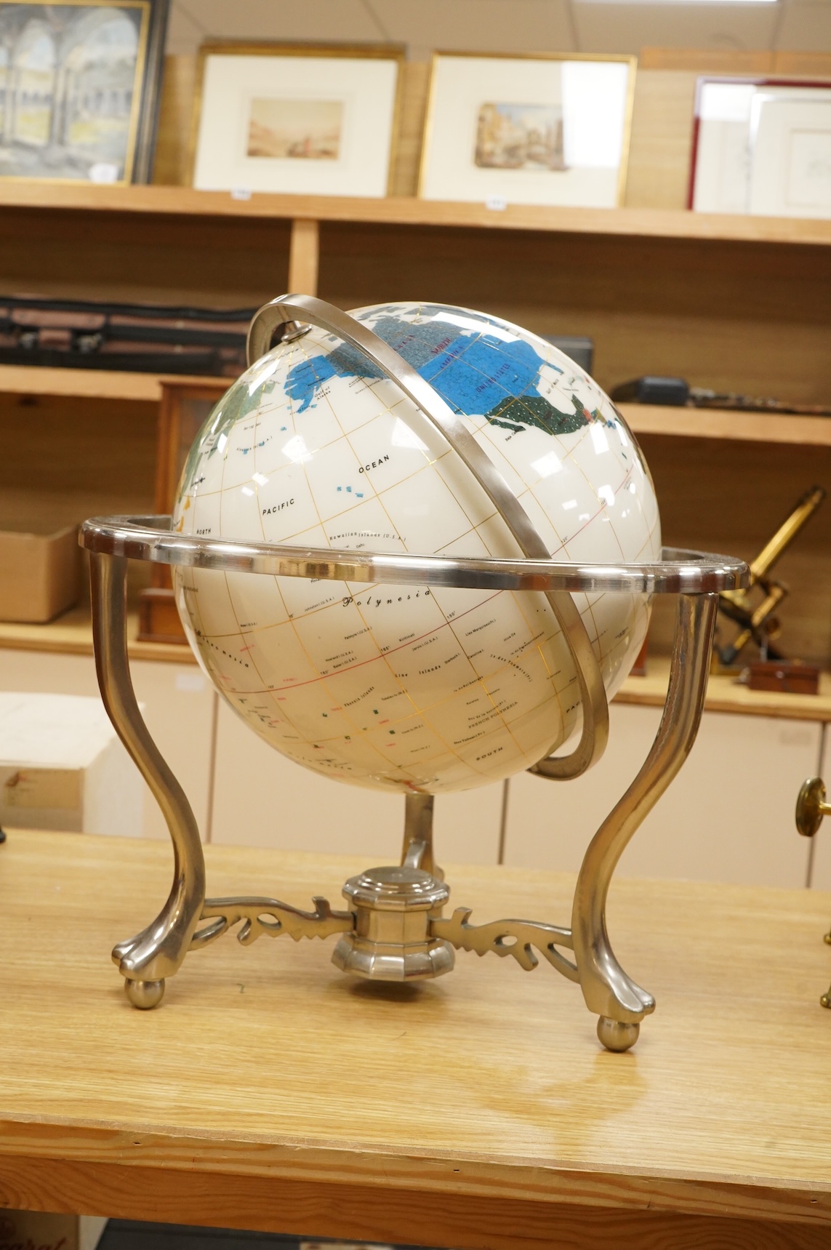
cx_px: 416
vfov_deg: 44.5
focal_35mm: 44
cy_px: 625
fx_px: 1526
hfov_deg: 30.5
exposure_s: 1/100
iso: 4000
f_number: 8
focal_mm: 44
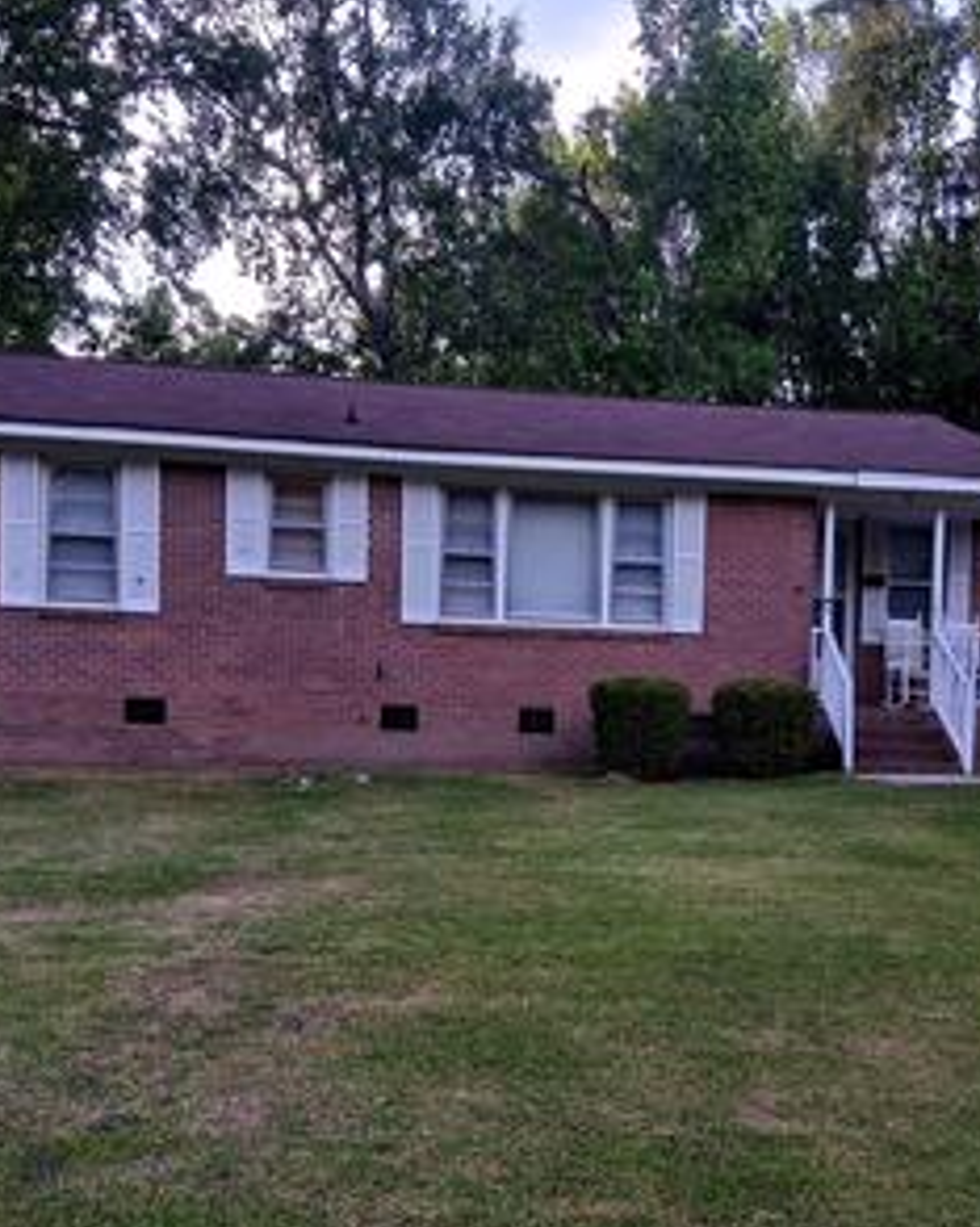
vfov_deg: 51.6
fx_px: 1270
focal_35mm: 35
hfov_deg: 42.1
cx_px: 549
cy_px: 618
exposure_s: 1/120
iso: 50
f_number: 1.8
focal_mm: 3.98
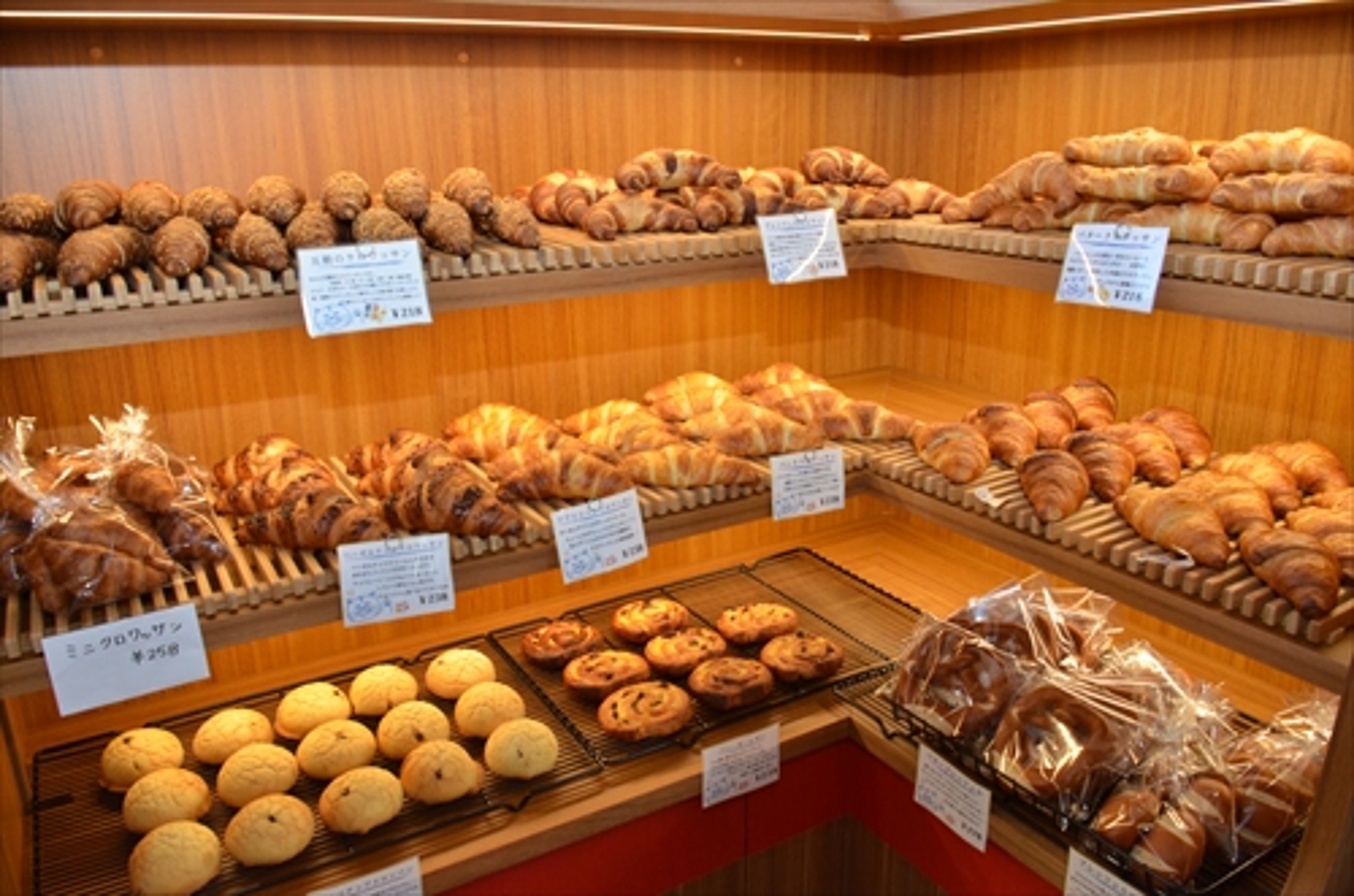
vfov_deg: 47.7
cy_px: 448
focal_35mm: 27
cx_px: 677
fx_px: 1013
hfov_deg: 67.5
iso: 1250
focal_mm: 18
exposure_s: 1/250
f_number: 5.6
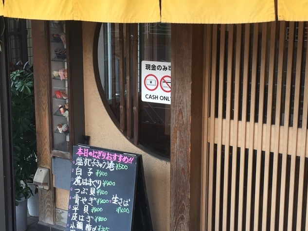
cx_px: 160
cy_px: 102
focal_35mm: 55
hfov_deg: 34.9
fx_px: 489
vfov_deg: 26.5
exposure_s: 1/120
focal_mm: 4.15
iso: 40
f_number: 2.2
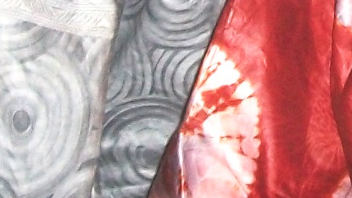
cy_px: -187
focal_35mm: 228
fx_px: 2128
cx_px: 414
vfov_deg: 5.2
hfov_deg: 9.3
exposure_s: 1/50
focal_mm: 5.7
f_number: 2.9
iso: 80
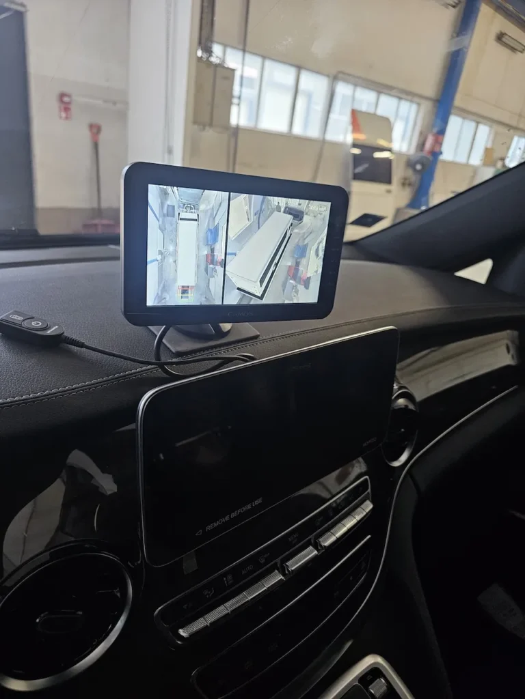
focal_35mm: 23
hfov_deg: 58.9
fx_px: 465
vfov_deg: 73.9
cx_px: 262
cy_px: 350
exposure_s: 1/101
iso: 400
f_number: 1.7
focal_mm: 6.3
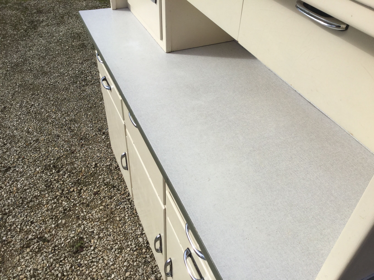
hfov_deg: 58.4
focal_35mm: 31
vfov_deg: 45.4
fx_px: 335
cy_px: 140
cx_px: 187
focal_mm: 3.3
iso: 25
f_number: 2.4
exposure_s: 1/1698
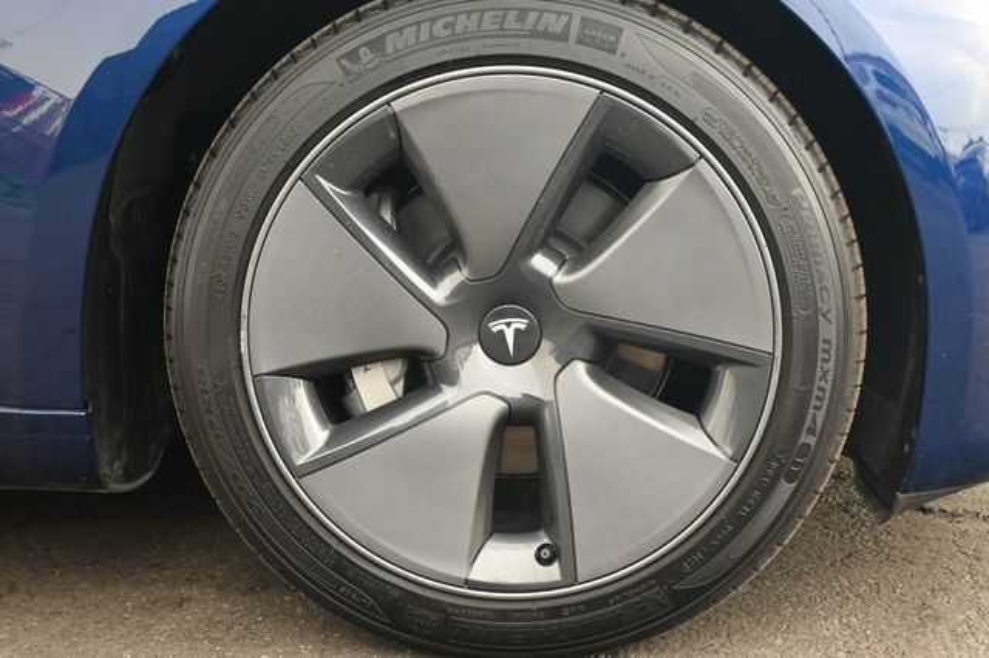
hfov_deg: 45.0
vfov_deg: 30.8
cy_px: 329
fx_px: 1194
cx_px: 494
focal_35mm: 44
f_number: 4.8
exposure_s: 1/160
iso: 400
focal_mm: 29
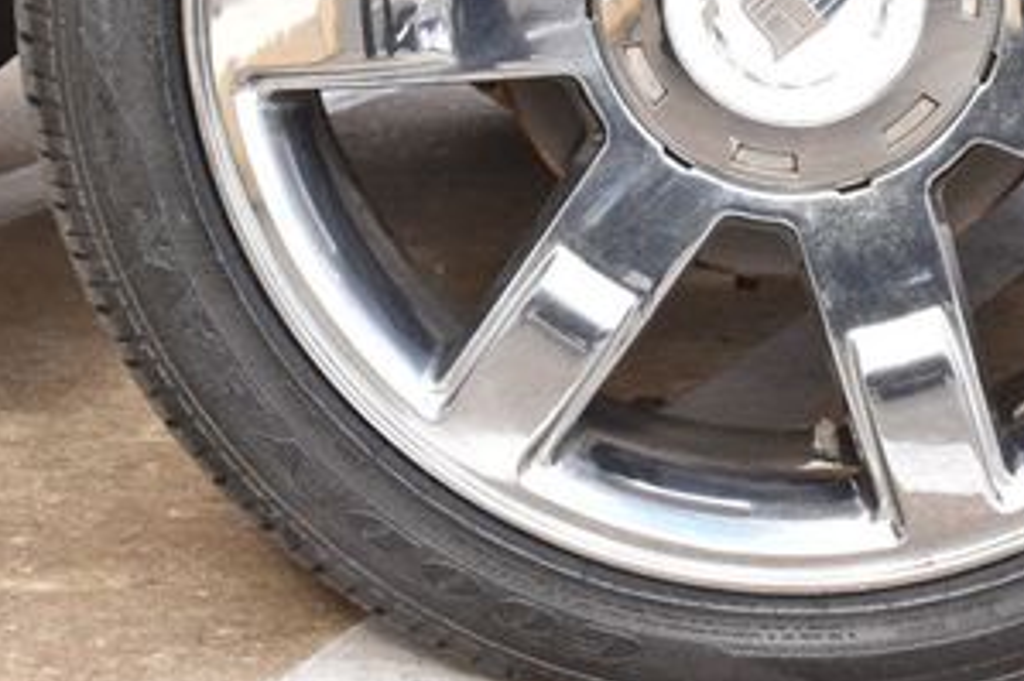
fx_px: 3099
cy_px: 17
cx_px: 750
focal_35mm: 109
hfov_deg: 18.7
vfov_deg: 12.4
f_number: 8
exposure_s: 1/200
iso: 400
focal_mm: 34
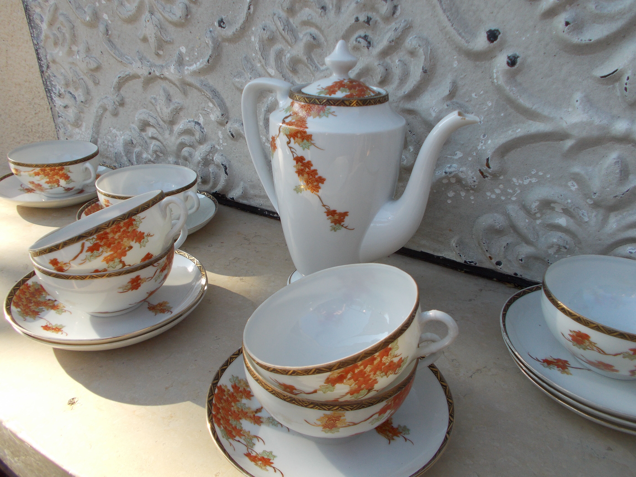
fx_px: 551
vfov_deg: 46.8
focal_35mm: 30
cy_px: 238
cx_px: 318
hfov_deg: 60.0
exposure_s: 1/160
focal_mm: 5.3
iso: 80
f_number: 3.4
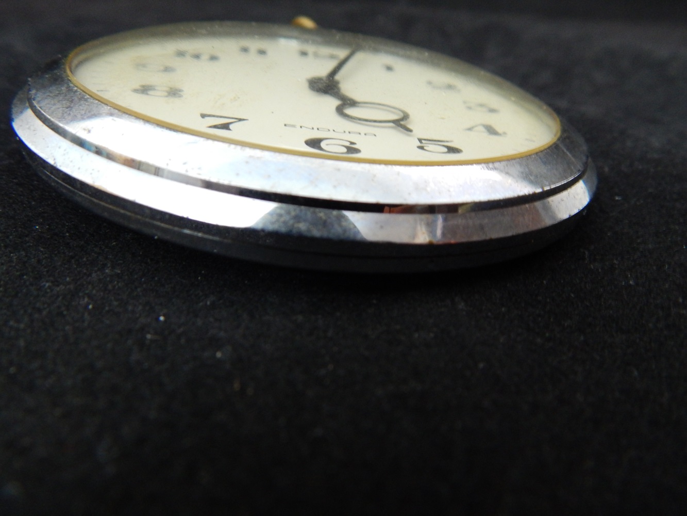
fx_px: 496
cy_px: 258
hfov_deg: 69.4
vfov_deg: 54.9
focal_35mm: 25
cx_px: 344
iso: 400
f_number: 3.1
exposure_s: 1/8
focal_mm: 4.5
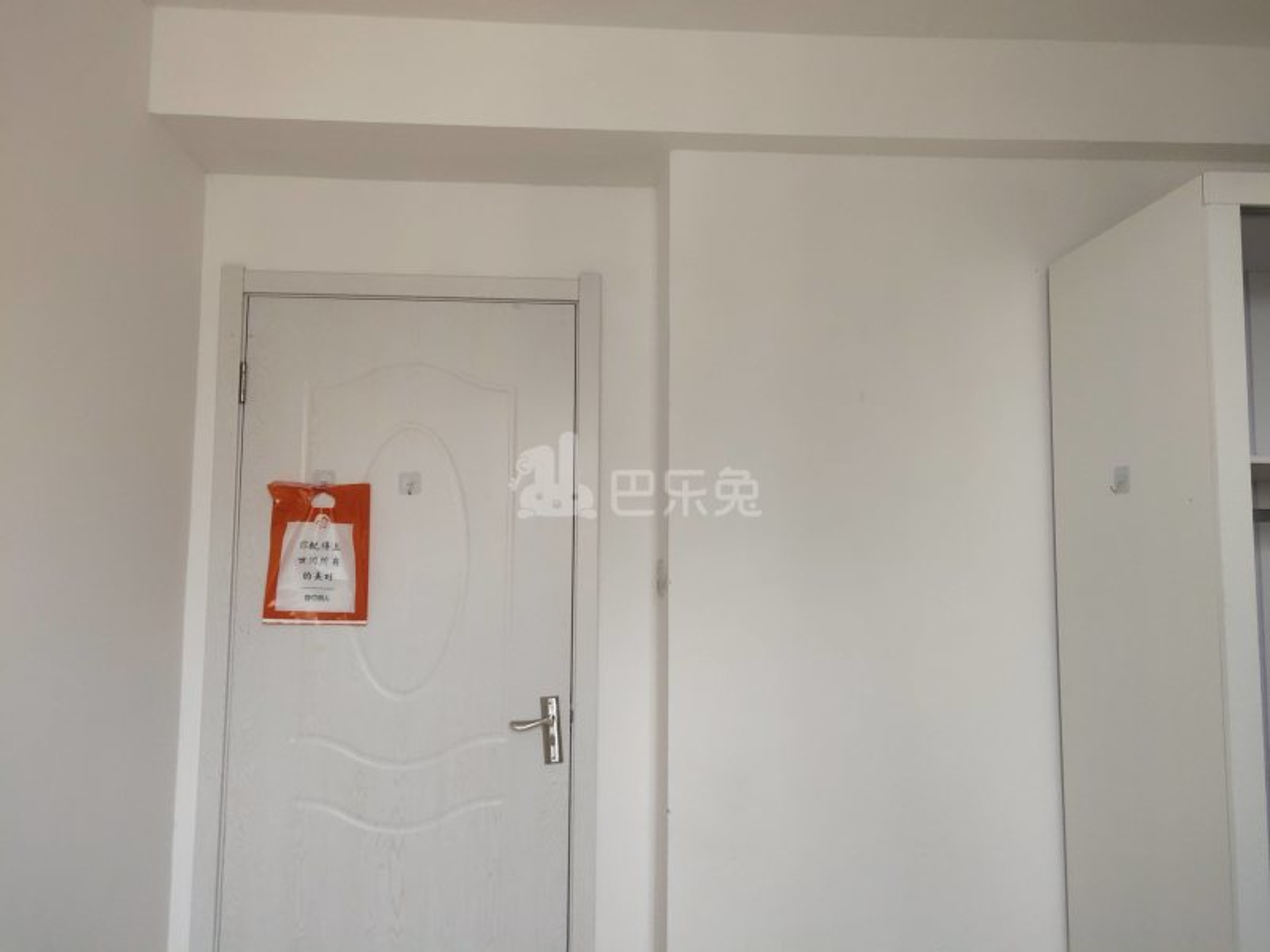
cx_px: 635
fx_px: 1101
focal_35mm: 30
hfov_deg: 60.0
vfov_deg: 46.8
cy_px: 476
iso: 319
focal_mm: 4.35
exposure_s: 1/50
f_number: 1.79
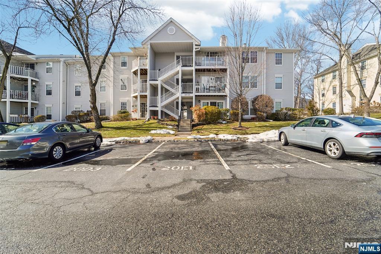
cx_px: 190
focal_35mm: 14
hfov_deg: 104.3
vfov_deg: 81.2
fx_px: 148
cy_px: 127
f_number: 8
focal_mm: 14
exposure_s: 1/320
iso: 400
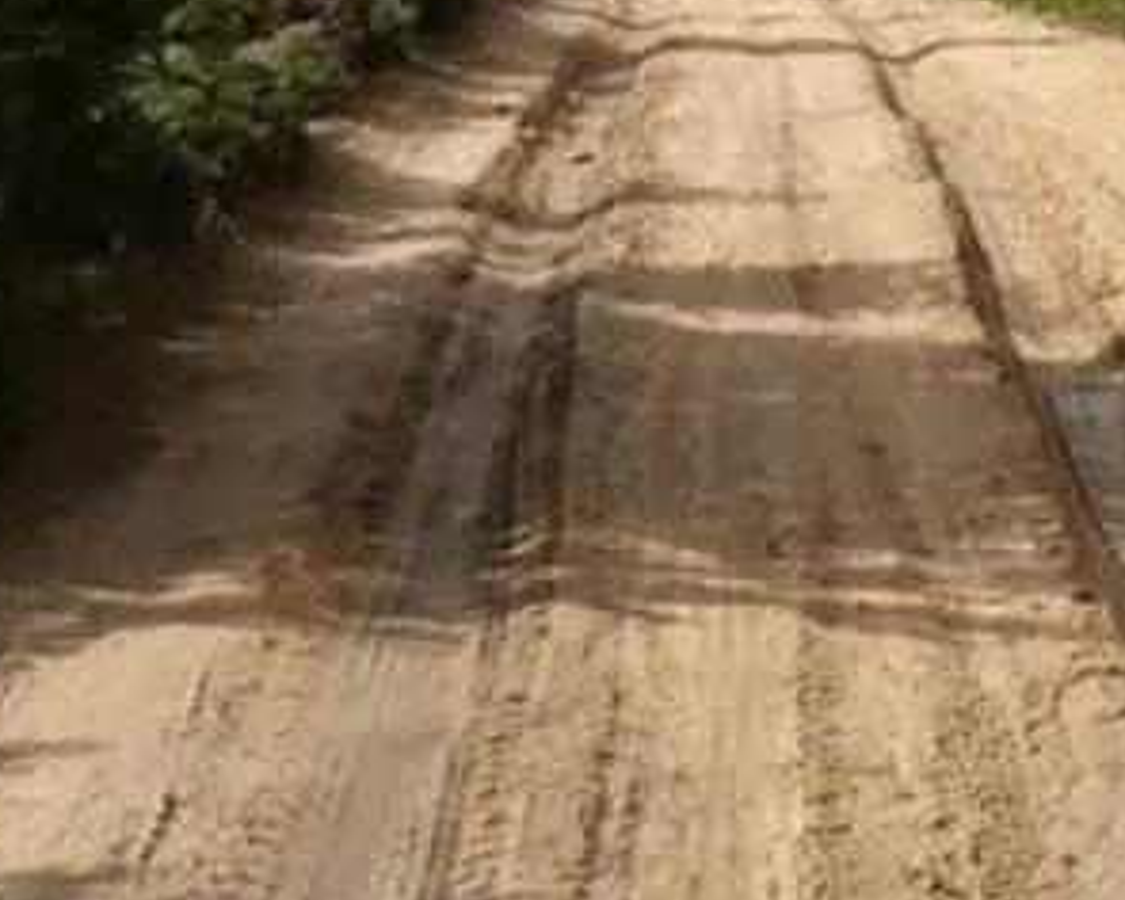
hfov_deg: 15.5
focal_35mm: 123
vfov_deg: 11.9
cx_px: 950
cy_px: -542
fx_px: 4095
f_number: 3.5
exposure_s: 1/800
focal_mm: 5.4
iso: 80
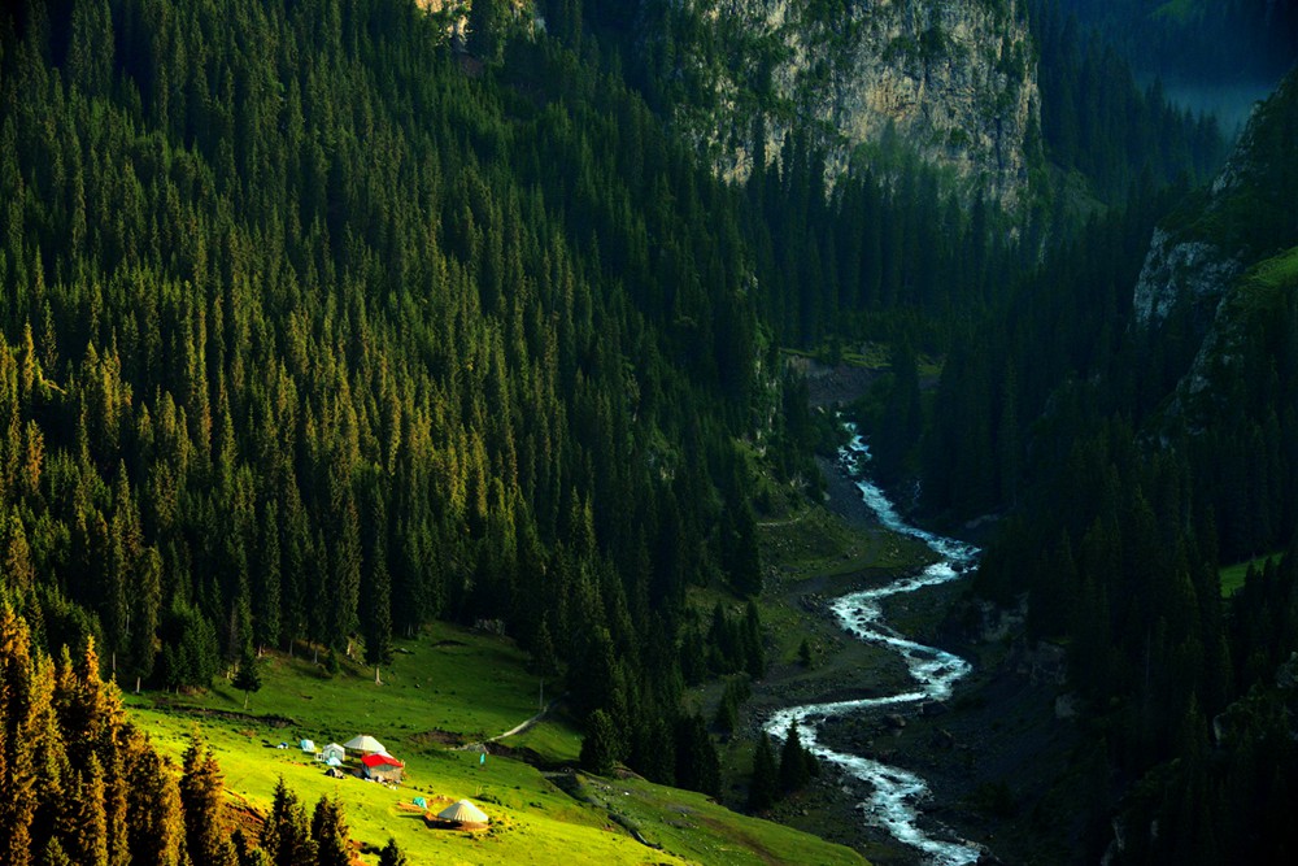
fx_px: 7212
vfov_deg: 6.9
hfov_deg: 10.3
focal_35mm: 200
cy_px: 433
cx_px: 649
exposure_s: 1/125
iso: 1000
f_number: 16
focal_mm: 200
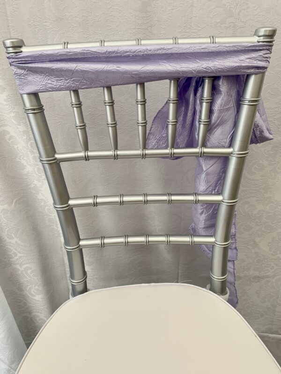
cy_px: 187
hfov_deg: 53.1
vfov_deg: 67.3
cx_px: 140
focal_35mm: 26
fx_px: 281
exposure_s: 1/65
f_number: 1.8
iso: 100
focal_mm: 4.25
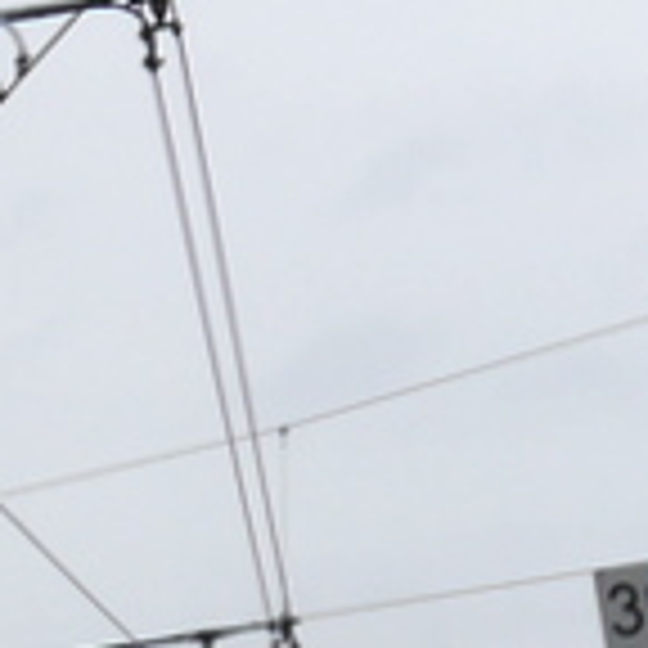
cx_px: -1696
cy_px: 1377
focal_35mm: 206
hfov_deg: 7.0
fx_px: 4363
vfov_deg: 8.0
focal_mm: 14
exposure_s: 1/200
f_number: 5
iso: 160
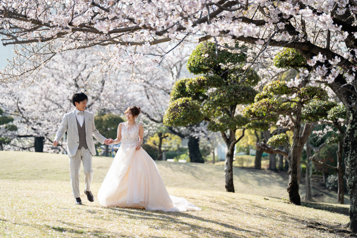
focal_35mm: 102
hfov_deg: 20.0
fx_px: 1011
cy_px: 119
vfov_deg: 13.4
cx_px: 178
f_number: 2.8
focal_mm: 102
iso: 100
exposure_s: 1/640
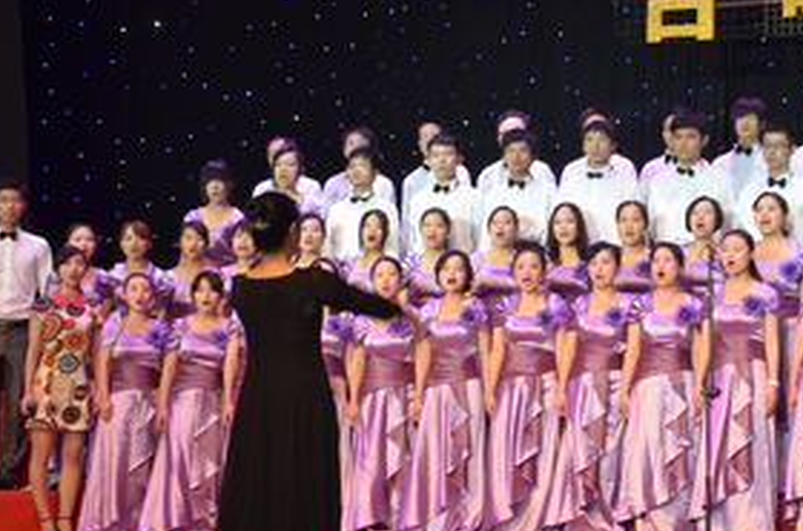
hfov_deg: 15.4
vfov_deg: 10.2
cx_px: 519
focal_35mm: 133
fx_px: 2958
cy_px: 263
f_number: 5.3
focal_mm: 62
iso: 200
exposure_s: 1/30
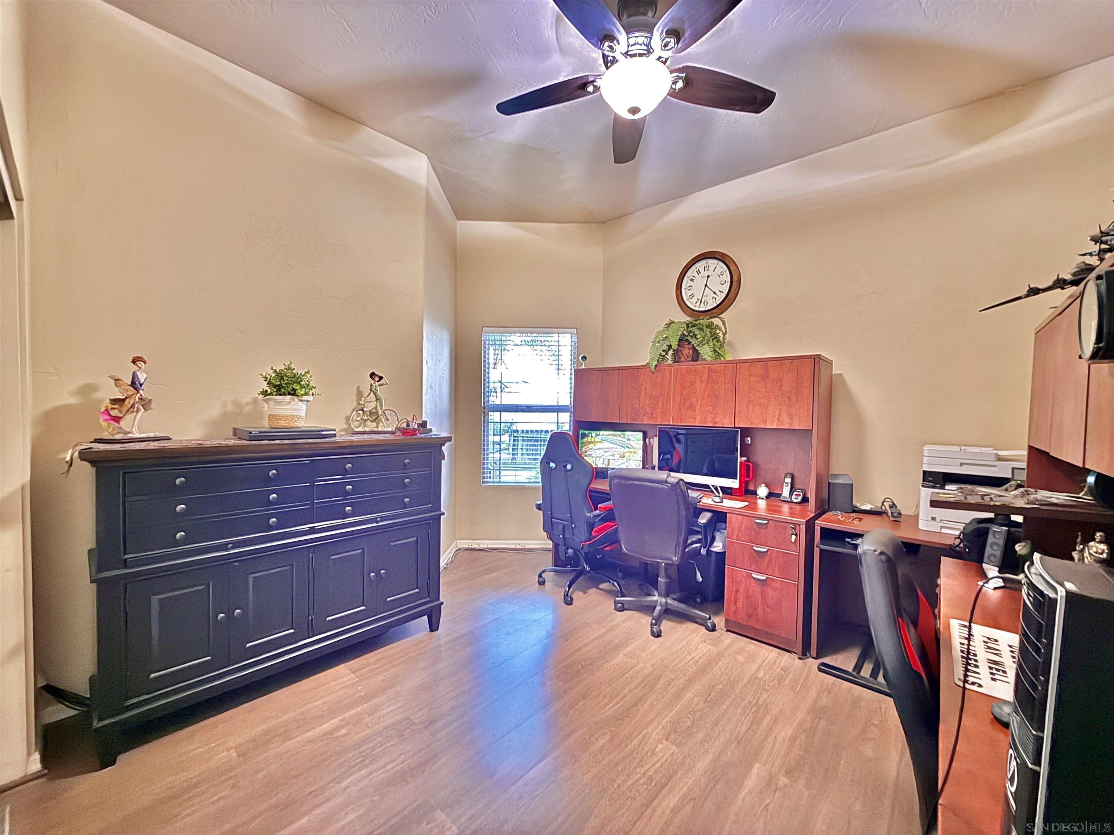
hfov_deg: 102.1
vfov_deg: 85.7
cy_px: 418
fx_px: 451
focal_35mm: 14
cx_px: 557
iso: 1250
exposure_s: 1/12
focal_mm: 2.22
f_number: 2.2
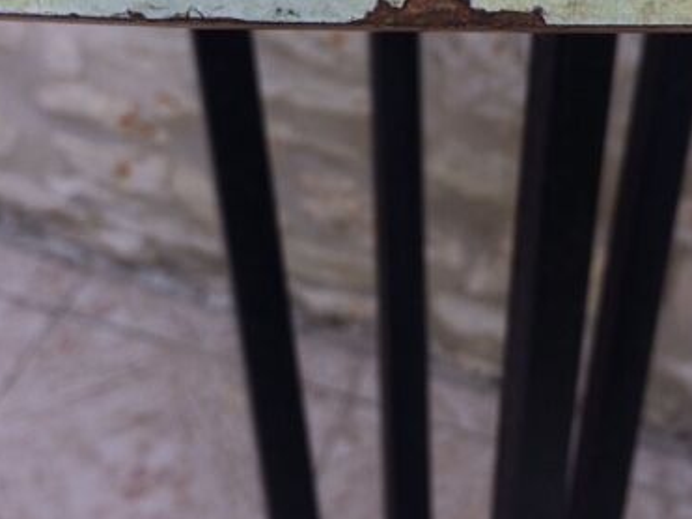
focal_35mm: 50
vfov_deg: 28.9
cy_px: 175
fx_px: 999
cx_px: 408
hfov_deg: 38.1
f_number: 2.2
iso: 32
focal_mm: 4.15
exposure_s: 1/838
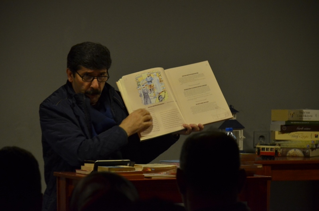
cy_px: 106
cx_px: 160
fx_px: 1791
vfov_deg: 6.8
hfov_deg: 10.2
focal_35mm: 202
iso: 1600
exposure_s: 1/50
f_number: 5.6
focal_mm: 135
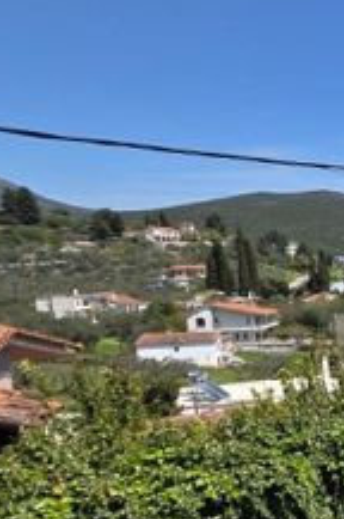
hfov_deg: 18.6
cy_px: 342
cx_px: 699
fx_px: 633
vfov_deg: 44.0
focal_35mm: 44
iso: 40
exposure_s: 1/2593
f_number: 1.9
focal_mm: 2.2
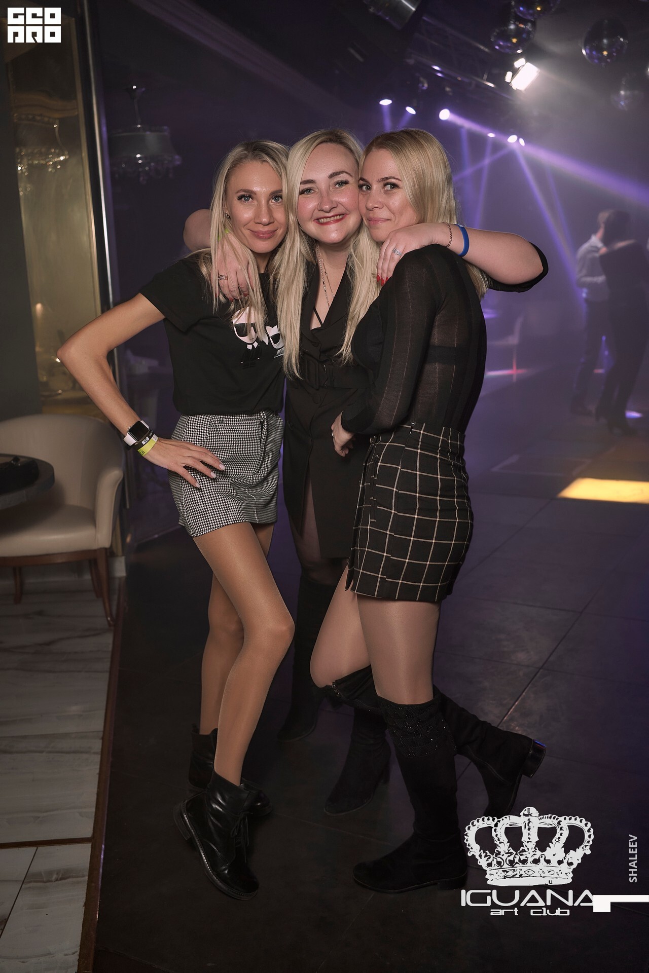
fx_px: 946
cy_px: 486
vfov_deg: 54.4
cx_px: 324
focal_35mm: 35
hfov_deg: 37.9
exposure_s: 1/25
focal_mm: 35
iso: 400
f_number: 3.5
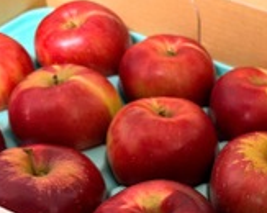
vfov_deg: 21.9
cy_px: 161
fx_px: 545
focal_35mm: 69
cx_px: 283
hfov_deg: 25.8
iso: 640
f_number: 1.78
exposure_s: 1/121
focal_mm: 6.76
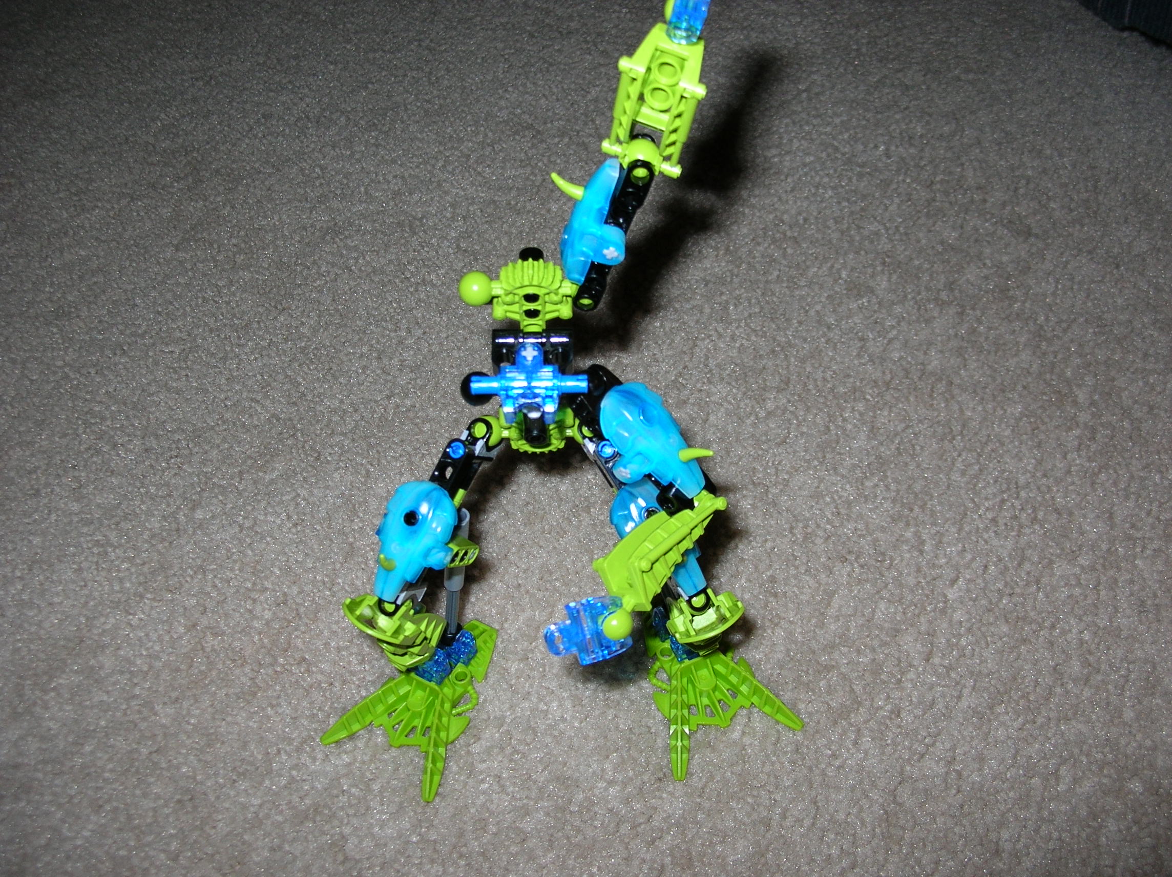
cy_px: 438
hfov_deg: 51.4
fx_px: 1218
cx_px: 586
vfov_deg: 39.6
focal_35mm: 36
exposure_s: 1/60.1
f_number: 2.7
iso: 50
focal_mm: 6
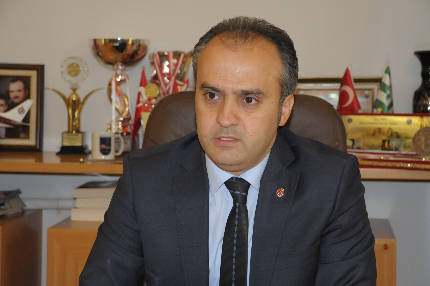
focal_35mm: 78
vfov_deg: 17.4
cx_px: 215
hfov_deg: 26.0
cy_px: 143
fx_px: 930
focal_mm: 52
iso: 1250
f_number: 5.6
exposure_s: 1/60
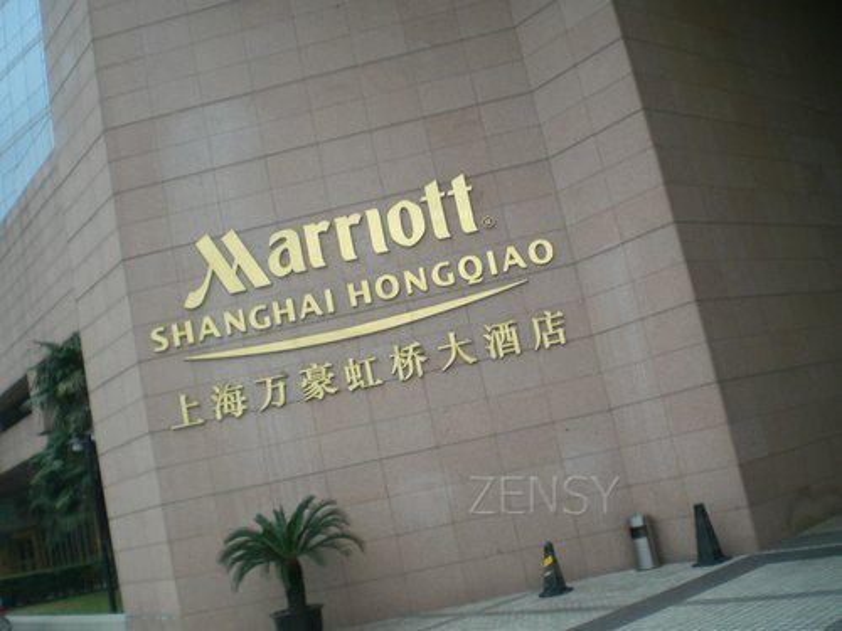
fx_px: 924
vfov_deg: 37.7
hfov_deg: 49.0
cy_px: 316
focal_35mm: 38
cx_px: 421
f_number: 3.1
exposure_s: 1/200
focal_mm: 6.3
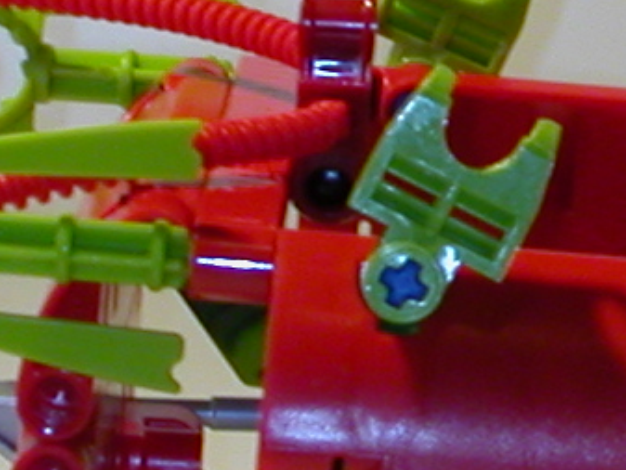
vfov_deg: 4.9
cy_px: 76
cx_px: 1217
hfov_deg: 6.3
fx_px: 5500
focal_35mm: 304
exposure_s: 1/30
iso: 100
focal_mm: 9.7
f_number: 3.5
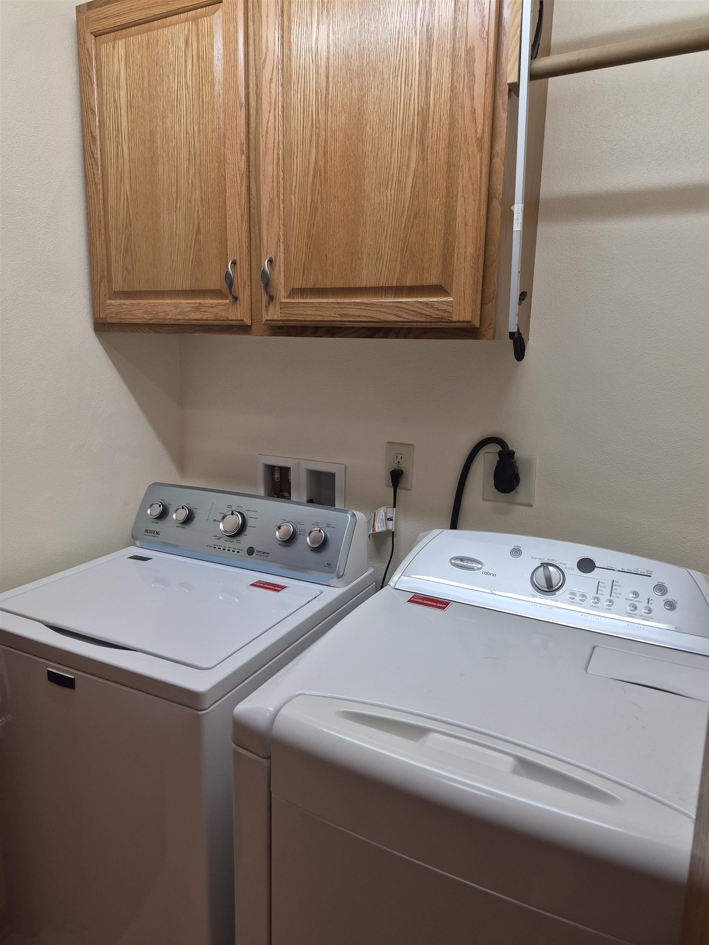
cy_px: 472
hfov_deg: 58.9
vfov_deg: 73.9
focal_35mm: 23
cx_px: 354
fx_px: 628
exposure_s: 1/120
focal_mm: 5.4
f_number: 1.8
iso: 125
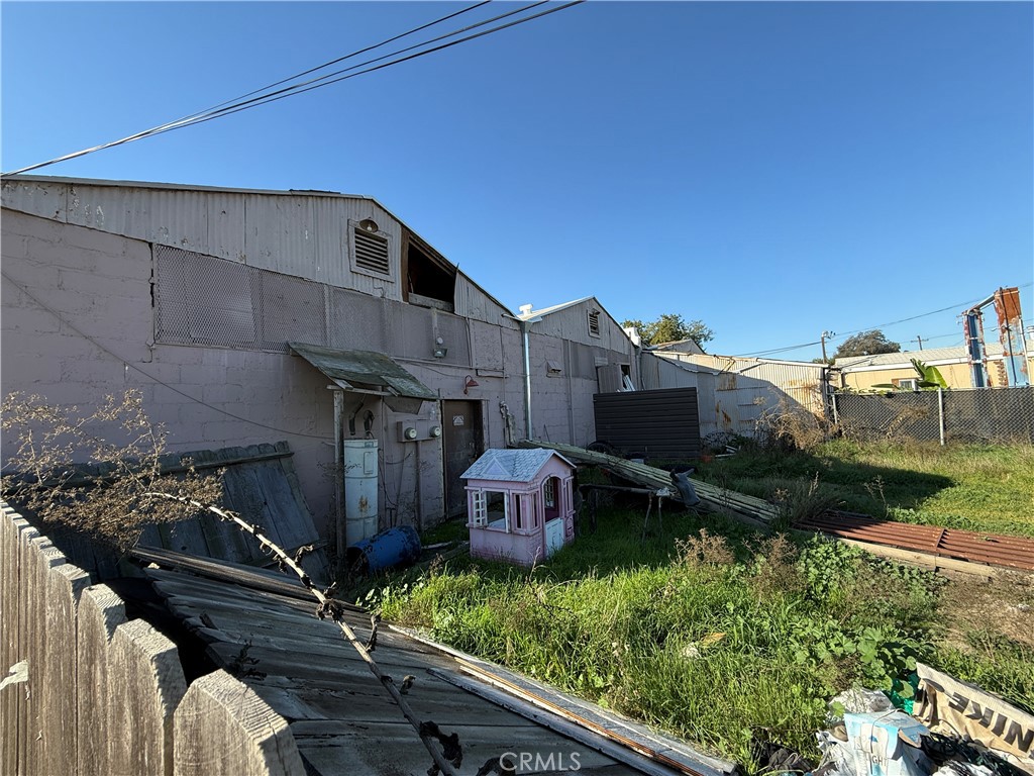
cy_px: 388
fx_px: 418
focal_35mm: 14
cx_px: 517
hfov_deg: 102.1
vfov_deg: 85.7
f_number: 2.2
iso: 50
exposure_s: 1/751
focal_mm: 2.22
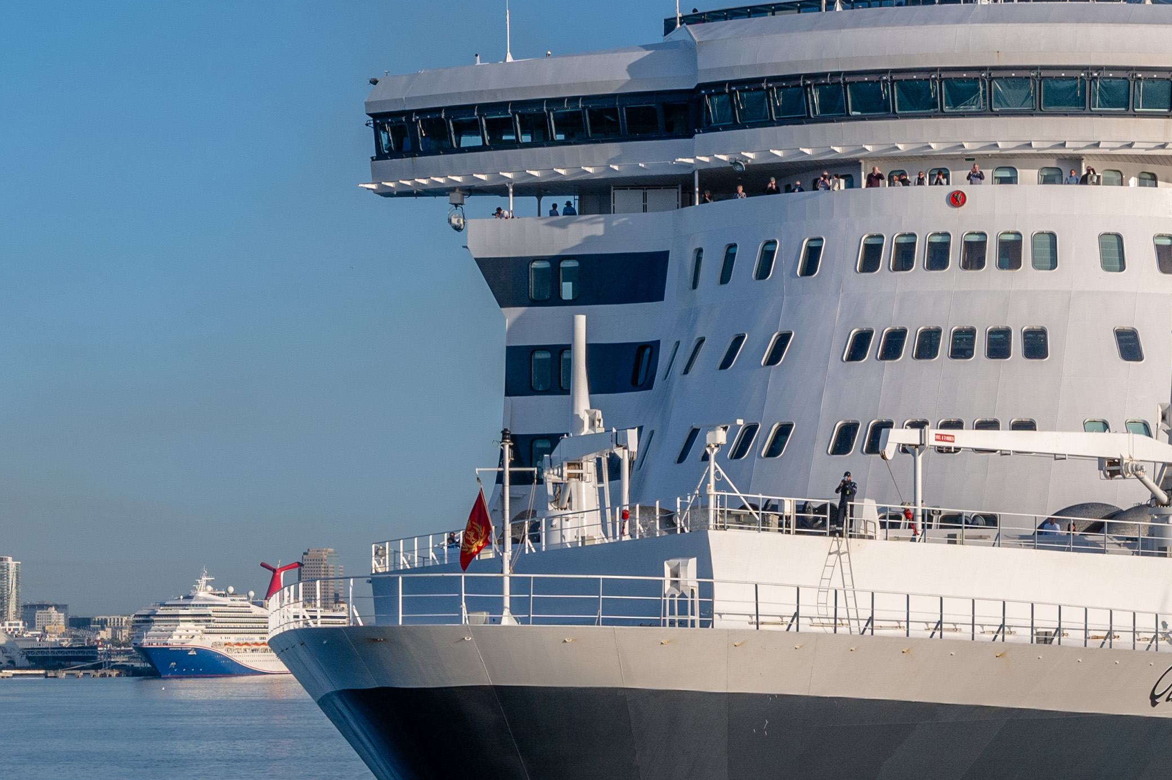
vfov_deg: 12.7
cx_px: 1042
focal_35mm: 107
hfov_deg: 18.8
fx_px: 3481
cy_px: 682
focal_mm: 37
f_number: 8
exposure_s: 1/800
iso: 200
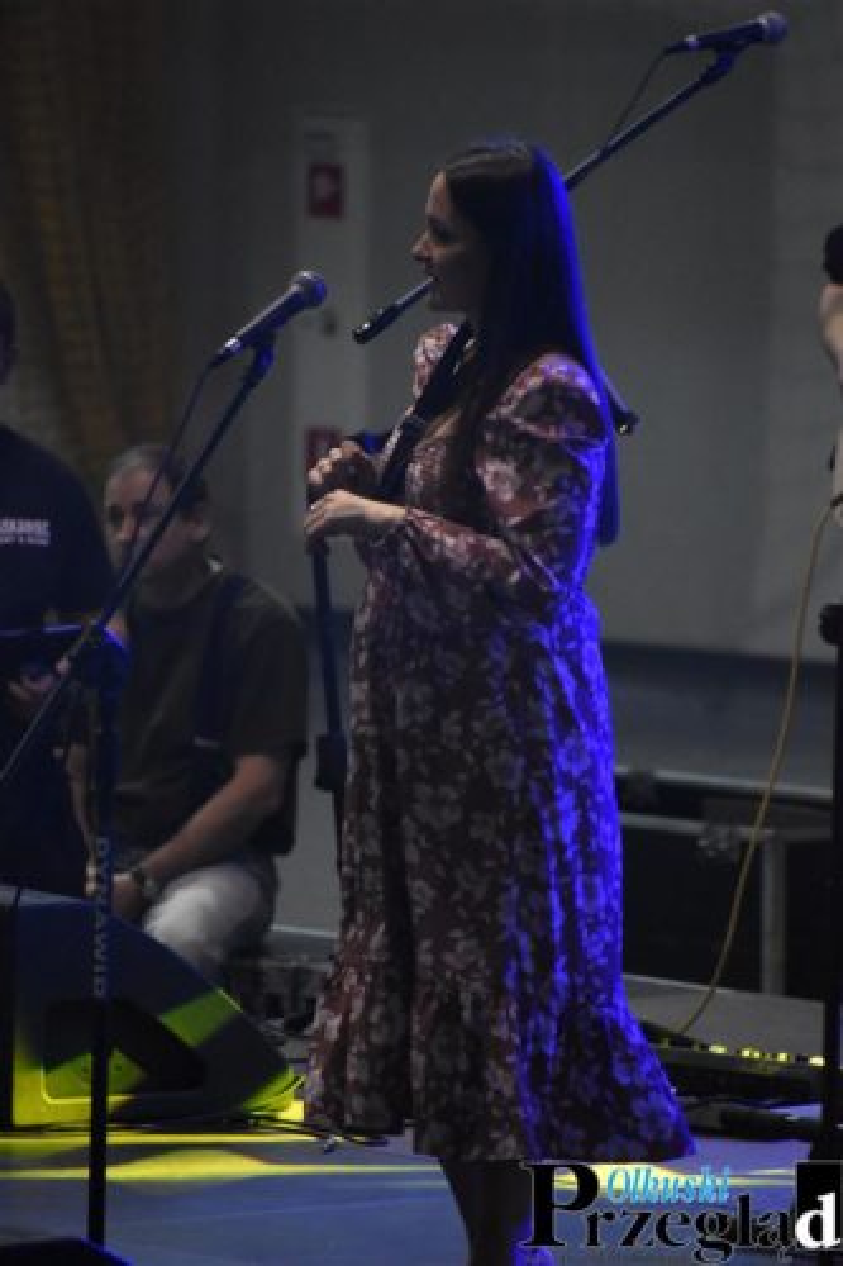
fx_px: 15816
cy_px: 633
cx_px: 422
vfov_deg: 4.6
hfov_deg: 3.1
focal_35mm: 450
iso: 6400
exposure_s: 1/200
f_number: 6.3
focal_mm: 300
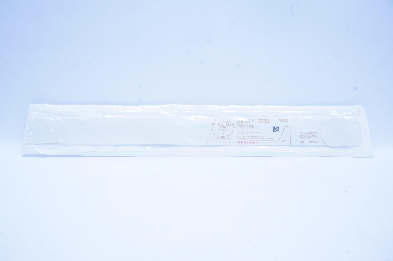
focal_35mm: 27
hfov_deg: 67.4
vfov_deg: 47.8
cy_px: 130
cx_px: 196
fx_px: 294
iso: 400
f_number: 16
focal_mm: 18
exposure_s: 1/10
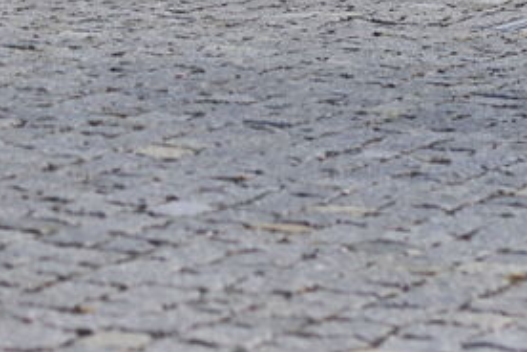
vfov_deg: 6.0
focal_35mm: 225
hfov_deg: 9.1
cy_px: -149
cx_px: -52
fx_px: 3293
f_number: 3.2
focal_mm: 50
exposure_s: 1/1250
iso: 100
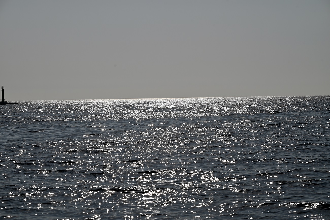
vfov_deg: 11.8
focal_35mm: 116
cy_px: 110
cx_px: 165
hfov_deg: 17.6
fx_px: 1063
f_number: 11
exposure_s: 1/2000
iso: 100
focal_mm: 116
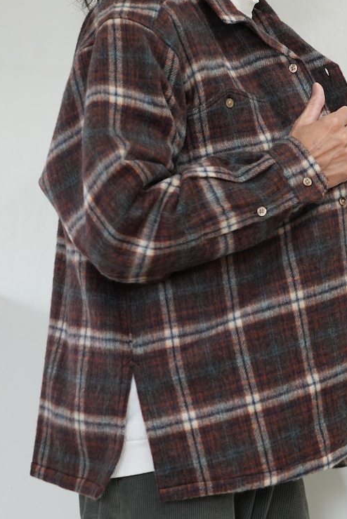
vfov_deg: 18.7
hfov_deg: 12.6
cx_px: 240
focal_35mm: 109
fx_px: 1574
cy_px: 362
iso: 1000
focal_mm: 63
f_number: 5.6
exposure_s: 1/60
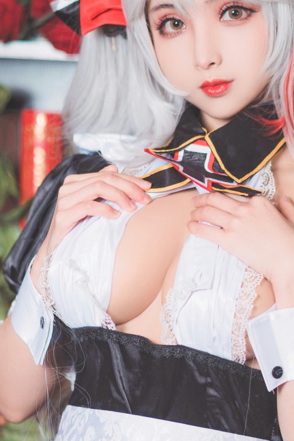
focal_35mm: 197
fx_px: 2414
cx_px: 198
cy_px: 309
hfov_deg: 7.0
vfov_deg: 10.4
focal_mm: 85
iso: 100
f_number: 2
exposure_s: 1/100
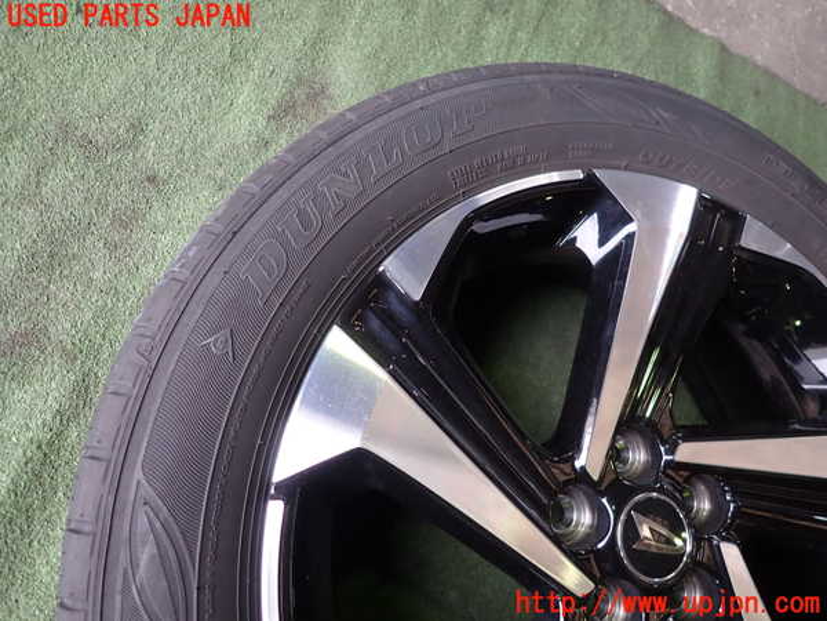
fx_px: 597
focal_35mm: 25
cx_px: 414
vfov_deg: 54.9
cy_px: 310
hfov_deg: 69.4
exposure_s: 1/60
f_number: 2
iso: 160
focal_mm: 4.5
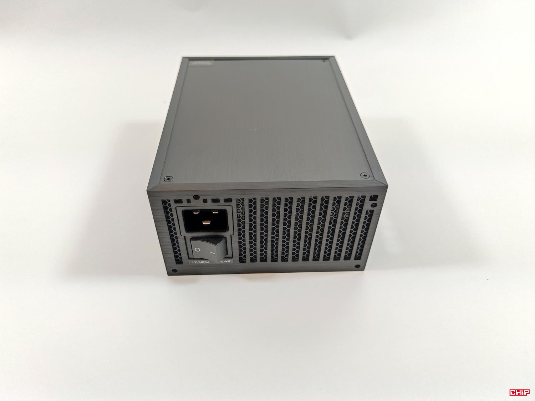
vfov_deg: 56.8
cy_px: 200
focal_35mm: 24
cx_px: 268
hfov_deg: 71.6
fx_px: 371
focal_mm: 6.78
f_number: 1.85
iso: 308
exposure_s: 1/33
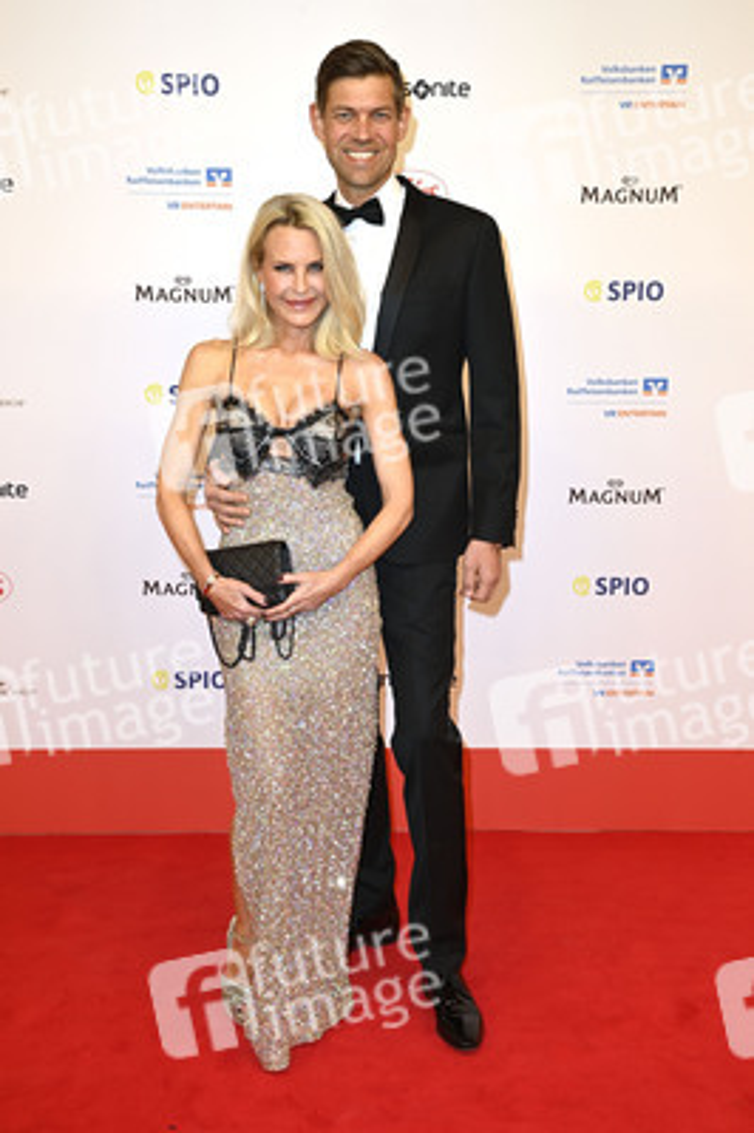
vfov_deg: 44.5
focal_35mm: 44
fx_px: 1385
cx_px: 377
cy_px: 566
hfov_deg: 30.5
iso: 640
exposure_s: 1/200
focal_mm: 44
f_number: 7.1
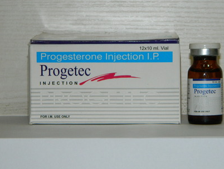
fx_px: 829
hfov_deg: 15.4
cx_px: 136
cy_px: 66
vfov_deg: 11.6
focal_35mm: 128
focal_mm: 18.6
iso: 200
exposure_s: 1/60
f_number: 4.5
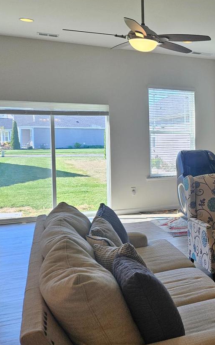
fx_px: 403
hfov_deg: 25.2
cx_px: 289
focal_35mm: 43
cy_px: 162
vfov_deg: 46.2
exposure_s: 1/207
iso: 80
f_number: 1.8
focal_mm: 5.4
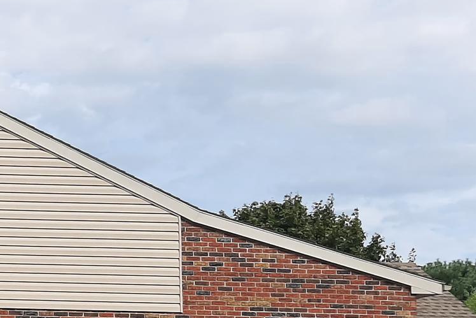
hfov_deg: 23.8
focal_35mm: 74
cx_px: -153
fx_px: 979
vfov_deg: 18.0
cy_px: 311
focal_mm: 3.93
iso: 40
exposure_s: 1/2747
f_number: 1.7
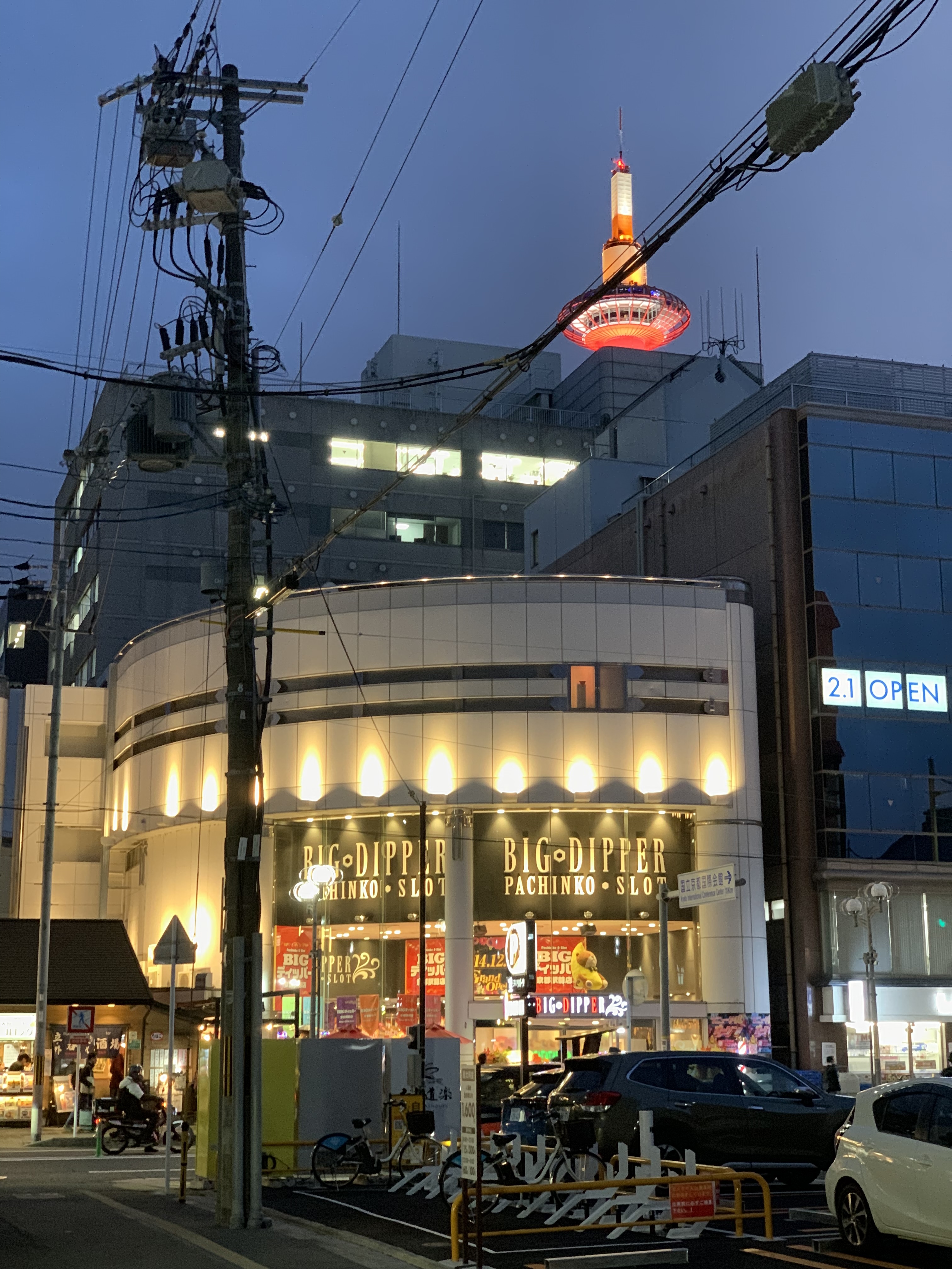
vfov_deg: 36.8
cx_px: 476
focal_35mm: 52
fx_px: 1907
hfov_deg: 28.0
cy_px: 634
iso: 500
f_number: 2.4
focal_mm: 6
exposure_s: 1/30
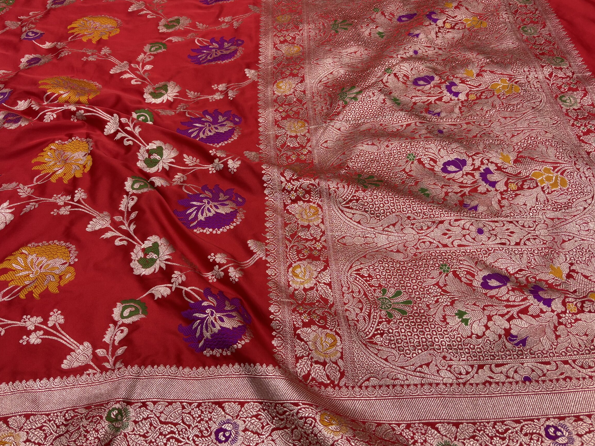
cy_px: 215
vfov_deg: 48.2
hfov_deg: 61.6
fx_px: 498
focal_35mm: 29
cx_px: 272
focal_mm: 5.96
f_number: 1.6
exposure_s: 1/50
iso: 80
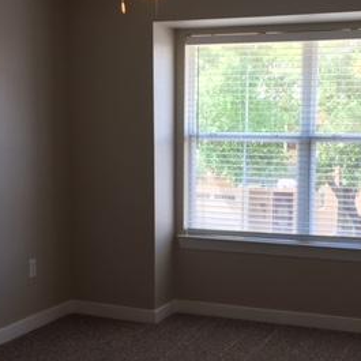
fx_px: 732
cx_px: 200
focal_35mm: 62
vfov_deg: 27.7
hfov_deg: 27.7
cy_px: 210
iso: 32
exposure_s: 1/60
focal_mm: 4.15
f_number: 2.2
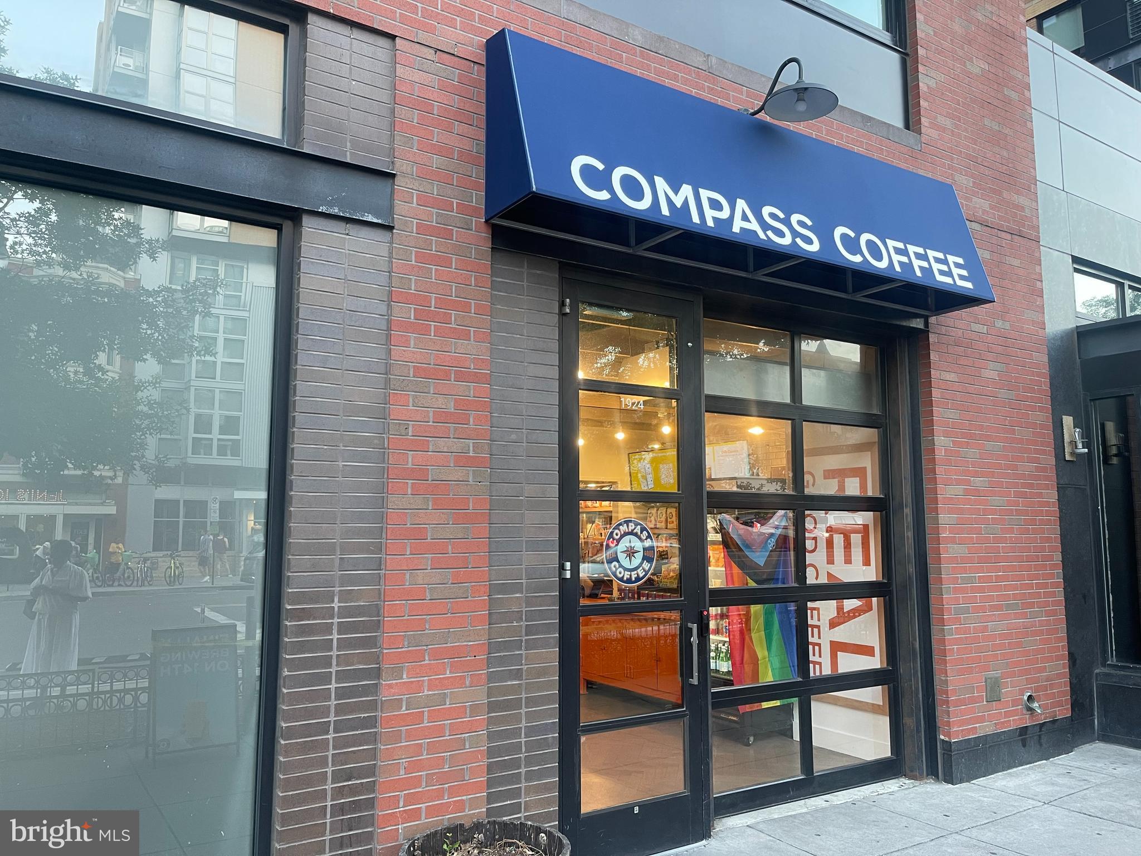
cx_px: 570
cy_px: 428
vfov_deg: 54.9
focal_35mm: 25
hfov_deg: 69.4
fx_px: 824
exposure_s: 1/60
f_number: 1.6
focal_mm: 5.1
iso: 125
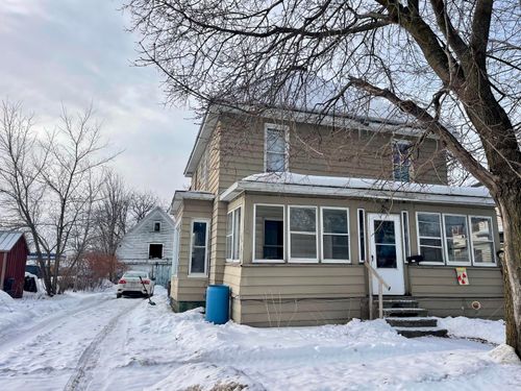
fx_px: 376
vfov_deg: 54.9
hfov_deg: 69.4
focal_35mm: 25
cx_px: 260
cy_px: 196
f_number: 1.6
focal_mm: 5.1
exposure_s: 1/1912
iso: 32
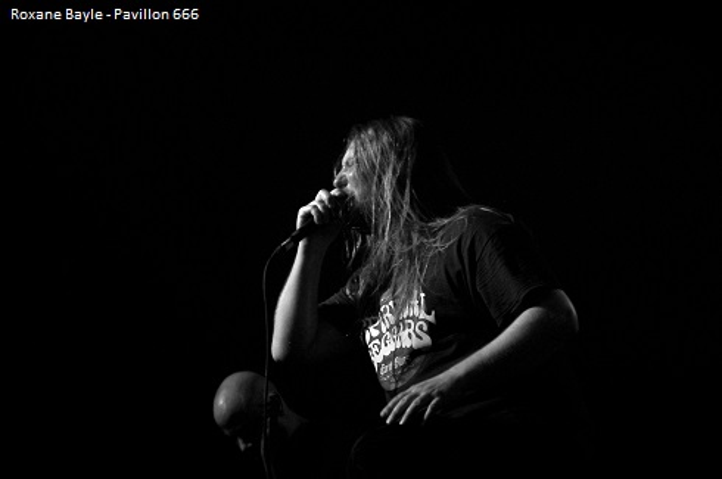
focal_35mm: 120
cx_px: 361
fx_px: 2403
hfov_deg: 17.1
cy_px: 240
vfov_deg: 11.4
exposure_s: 1/60
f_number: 5.3
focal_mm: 80
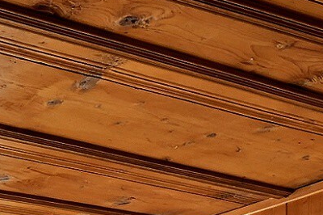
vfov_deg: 12.8
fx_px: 758
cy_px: 502
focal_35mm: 85
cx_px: -360
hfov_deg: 16.6
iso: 400
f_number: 9
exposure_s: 1/2
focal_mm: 11
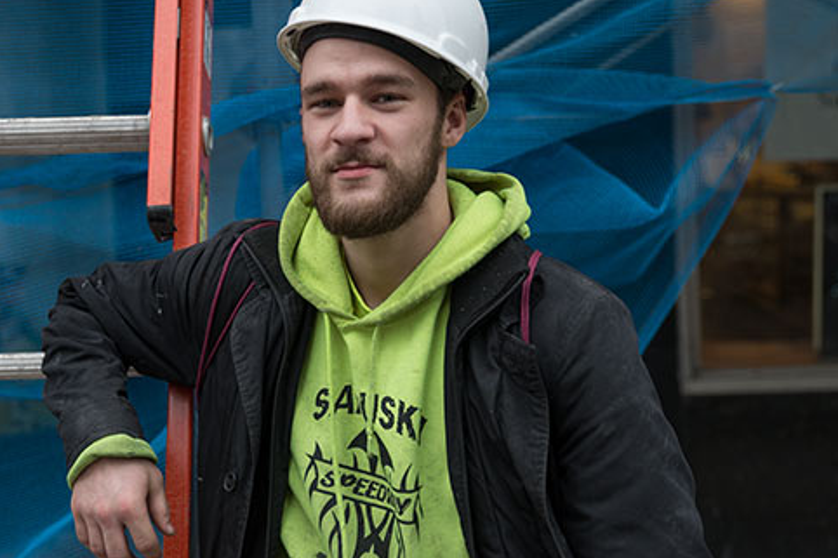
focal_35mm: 53
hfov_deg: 37.4
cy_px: 260
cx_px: 348
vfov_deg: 25.5
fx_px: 1233
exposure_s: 1/350
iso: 500
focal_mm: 44
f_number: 3.3
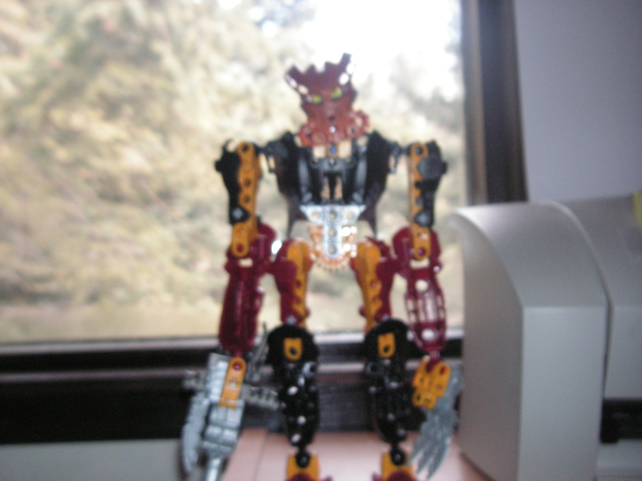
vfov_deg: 30.9
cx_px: 321
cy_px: 240
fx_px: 872
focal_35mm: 47
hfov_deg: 40.4
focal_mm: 7.7
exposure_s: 1/45
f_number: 3.6
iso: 160
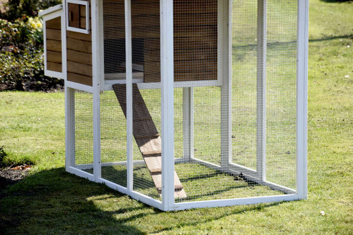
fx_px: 1544
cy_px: 118
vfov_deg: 8.7
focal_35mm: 158
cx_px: 176
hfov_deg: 13.0
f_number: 9
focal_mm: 105
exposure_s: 1/320
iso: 200
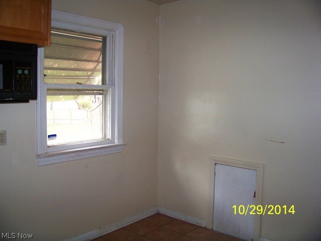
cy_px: 120
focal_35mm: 33
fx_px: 306
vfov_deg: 42.9
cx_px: 160
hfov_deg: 55.4
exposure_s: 1/30
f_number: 2.8
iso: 200
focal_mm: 5.85
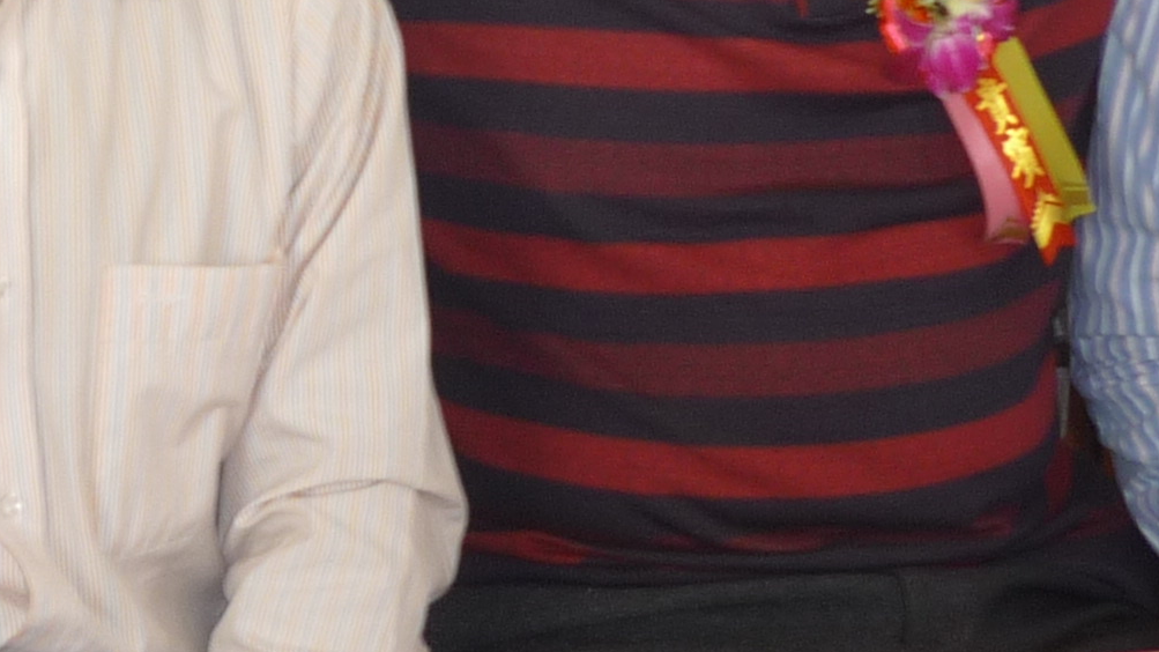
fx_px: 3595
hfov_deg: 18.2
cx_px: 341
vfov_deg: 10.1
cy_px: -229
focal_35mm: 117
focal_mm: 5.5
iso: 100
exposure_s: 1/25
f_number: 2.8
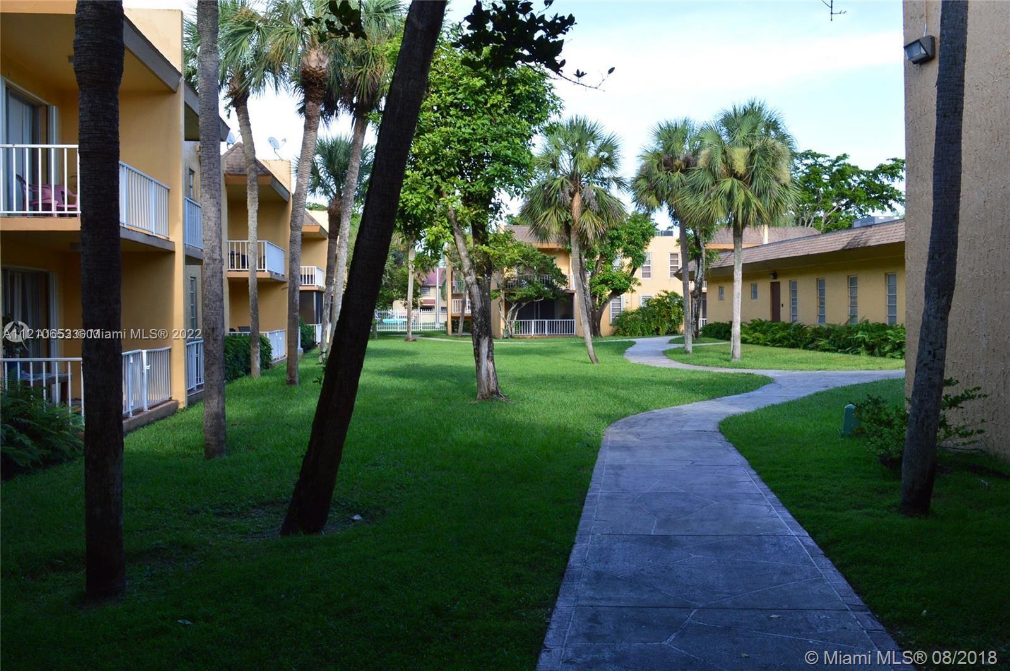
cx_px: 505
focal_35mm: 33
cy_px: 336
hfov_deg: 57.3
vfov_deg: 39.9
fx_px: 925
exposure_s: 1/200
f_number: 10
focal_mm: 22
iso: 400
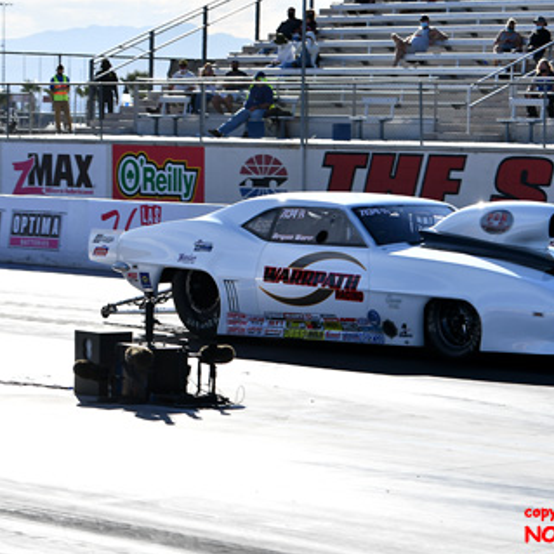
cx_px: 377
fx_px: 2535
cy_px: 287
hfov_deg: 12.5
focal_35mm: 140
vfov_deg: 12.5
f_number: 5.6
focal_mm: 70
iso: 160
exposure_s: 1/1000
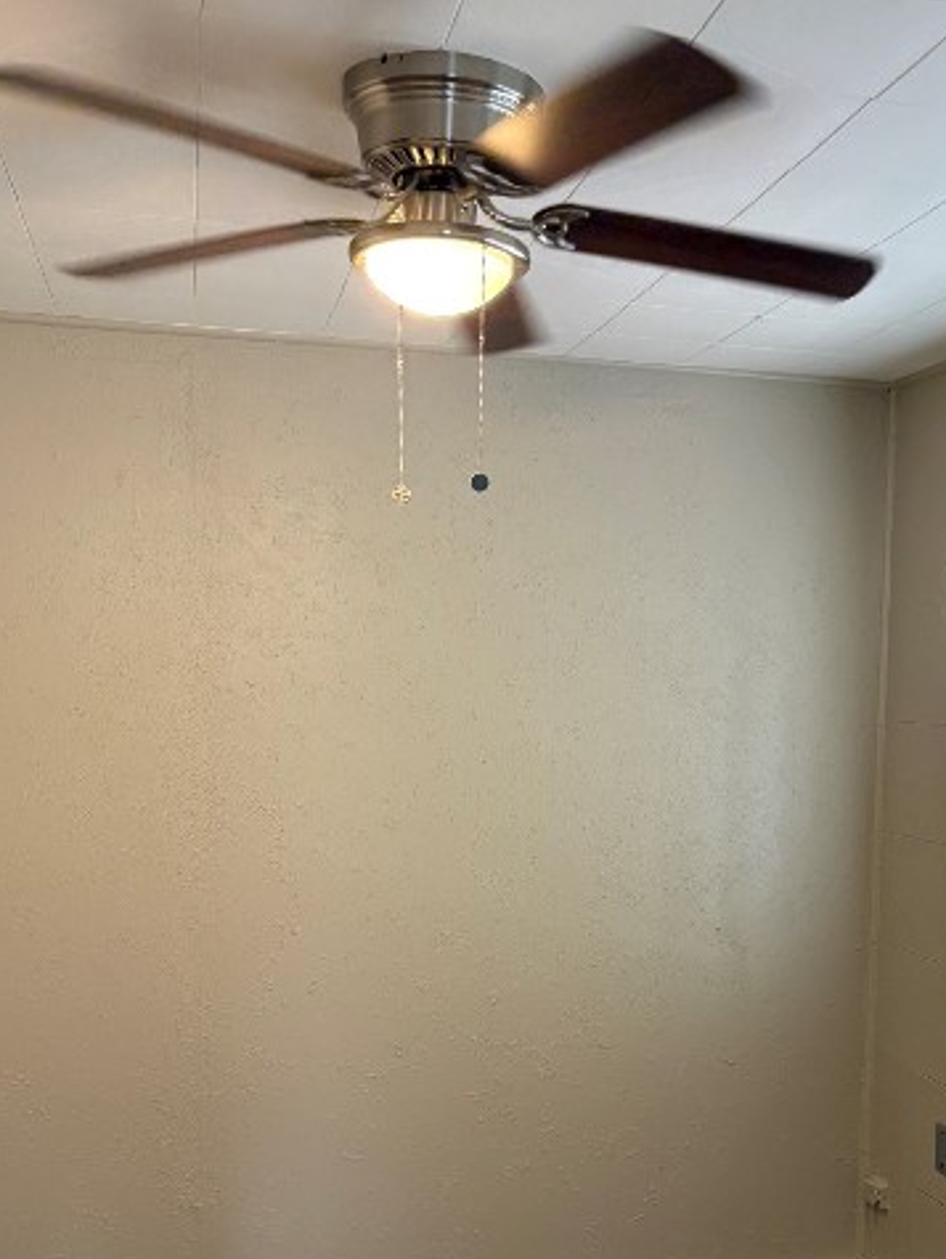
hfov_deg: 34.2
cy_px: 848
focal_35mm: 42
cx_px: 602
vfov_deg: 44.1
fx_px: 1528
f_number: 1.6
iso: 200
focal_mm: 5.96
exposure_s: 1/60
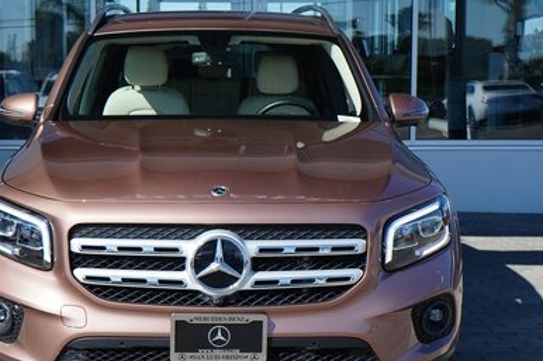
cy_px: 214
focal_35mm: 68
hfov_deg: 29.6
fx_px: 1025
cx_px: 232
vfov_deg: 20.0
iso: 1000
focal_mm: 41
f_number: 8
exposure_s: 1/2000
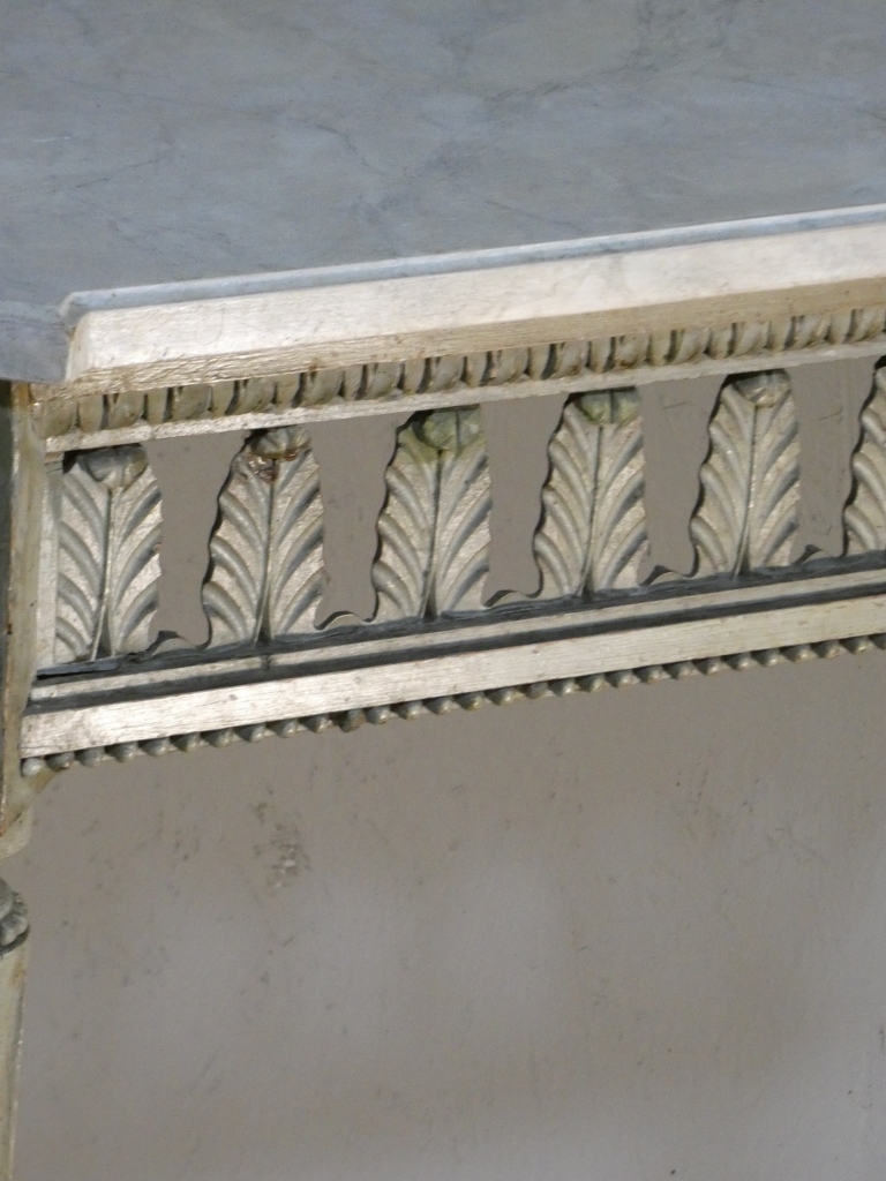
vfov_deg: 9.1
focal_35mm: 217
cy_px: 590
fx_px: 7406
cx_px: 443
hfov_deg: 6.8
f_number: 5.5
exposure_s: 1/80
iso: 1000
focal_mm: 38.9
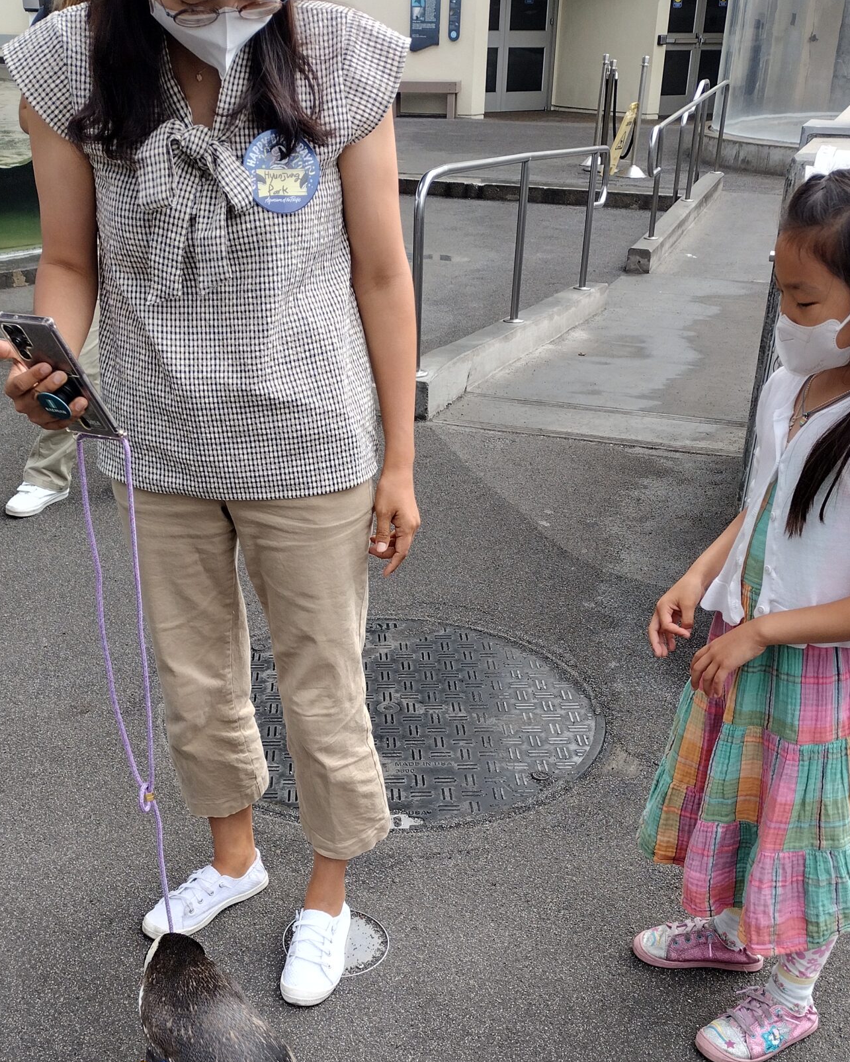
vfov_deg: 43.3
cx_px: 376
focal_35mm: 42
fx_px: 1321
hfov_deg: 35.6
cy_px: 697
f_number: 1.7
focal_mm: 4.71
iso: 100
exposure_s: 1/544
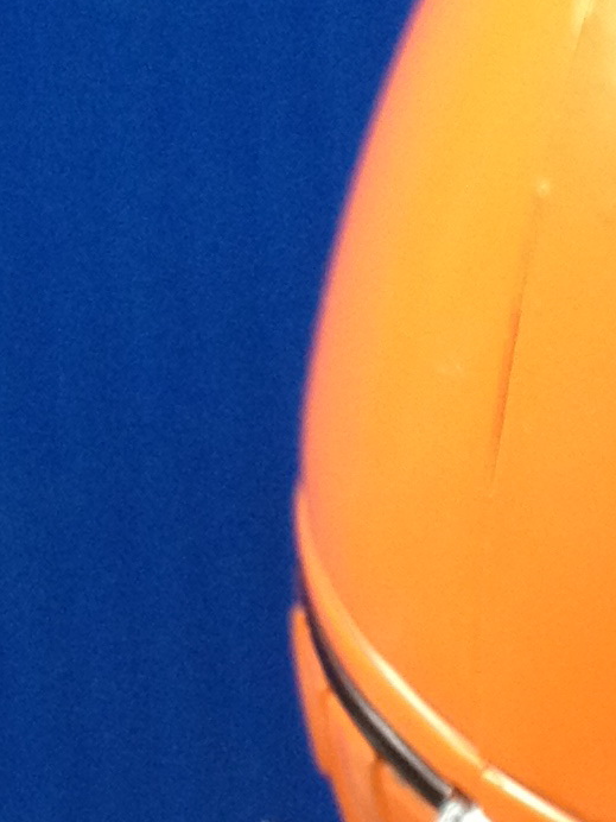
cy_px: 746
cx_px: 1148
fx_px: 3915
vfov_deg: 11.9
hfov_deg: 8.6
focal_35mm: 165
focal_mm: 4.28
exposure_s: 1/20
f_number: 2.4
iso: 125
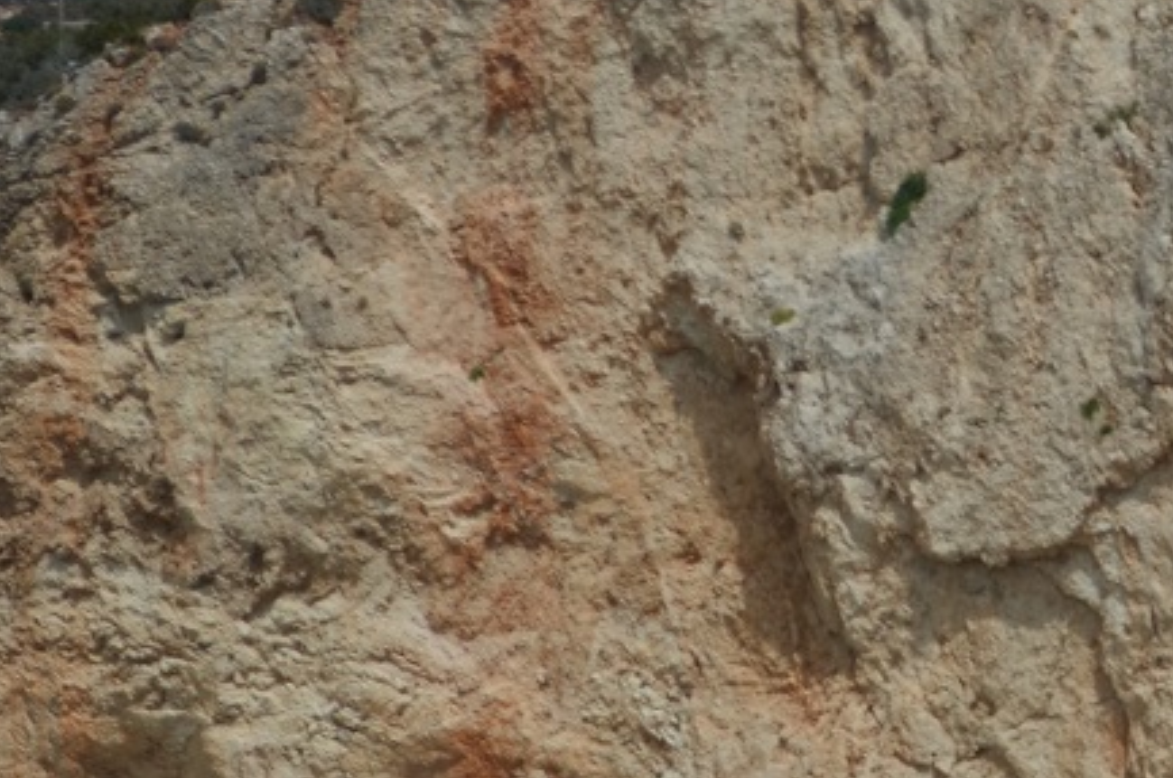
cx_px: 1885
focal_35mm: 267
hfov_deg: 7.6
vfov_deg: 5.1
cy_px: 956
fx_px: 8671
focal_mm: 55
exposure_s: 1/350
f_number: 6.7
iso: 100
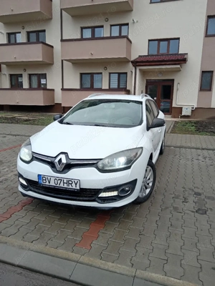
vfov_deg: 65.3
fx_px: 224
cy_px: 143
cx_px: 108
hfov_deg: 51.4
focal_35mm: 27
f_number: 1.9
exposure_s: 1/101
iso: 148
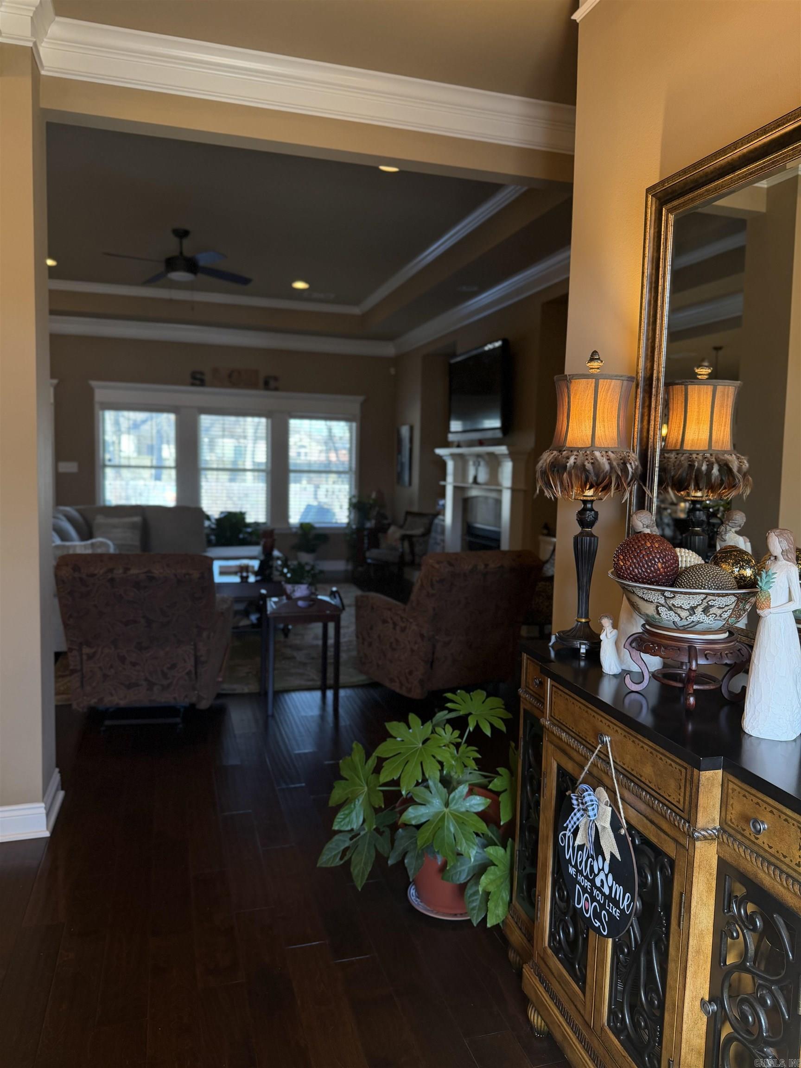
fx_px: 740
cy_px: 534
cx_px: 400
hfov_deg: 56.8
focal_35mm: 24
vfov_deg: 71.6
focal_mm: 6.76
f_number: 1.78
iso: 125
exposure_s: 1/120
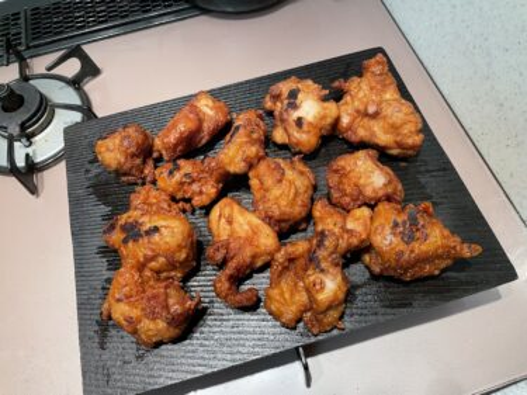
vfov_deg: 53.0
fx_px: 396
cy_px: 198
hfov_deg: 67.3
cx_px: 264
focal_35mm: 26
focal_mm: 4.2
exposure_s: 1/60
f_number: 1.6
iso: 125
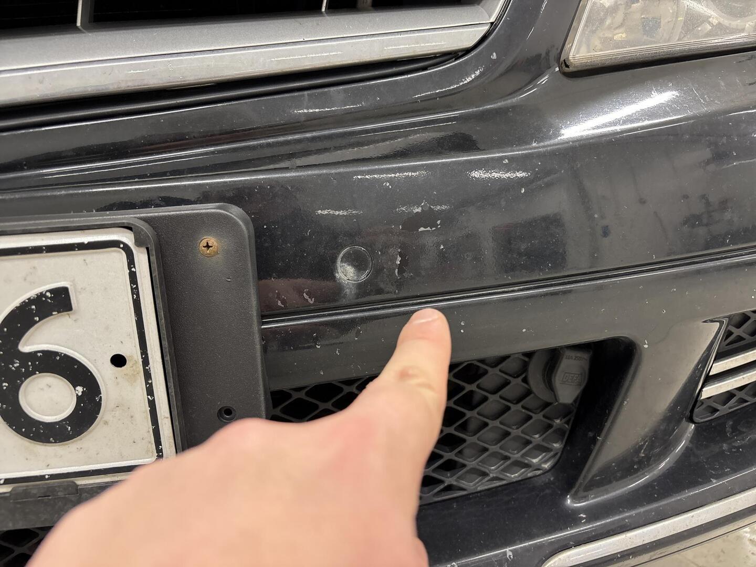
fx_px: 568
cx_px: 378
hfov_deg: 67.3
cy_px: 284
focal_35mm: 26
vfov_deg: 53.1
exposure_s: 1/69
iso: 125
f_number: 1.6
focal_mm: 5.96
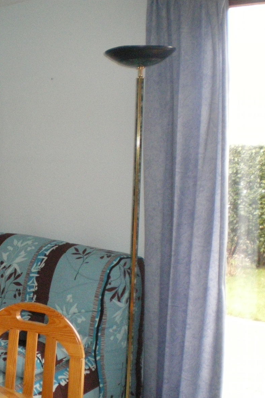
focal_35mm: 51
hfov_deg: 25.5
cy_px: 203
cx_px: 15
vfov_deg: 38.9
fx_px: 563
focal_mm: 6.3
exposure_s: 1/50
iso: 800
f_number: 3.1
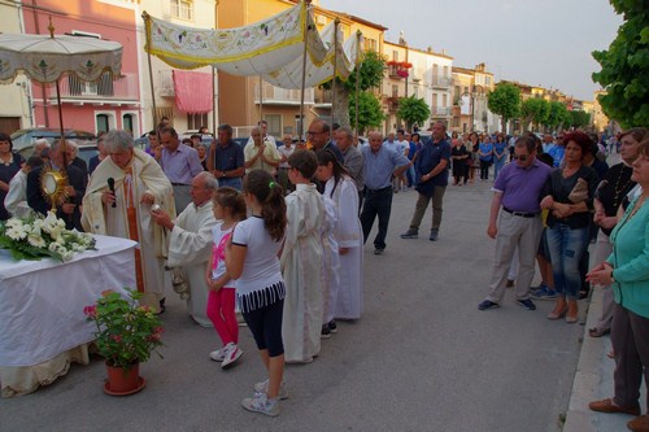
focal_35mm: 27
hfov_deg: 67.4
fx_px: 487
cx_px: 324
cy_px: 216
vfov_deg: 47.9
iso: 640
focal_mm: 18
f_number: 6.3
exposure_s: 1/160
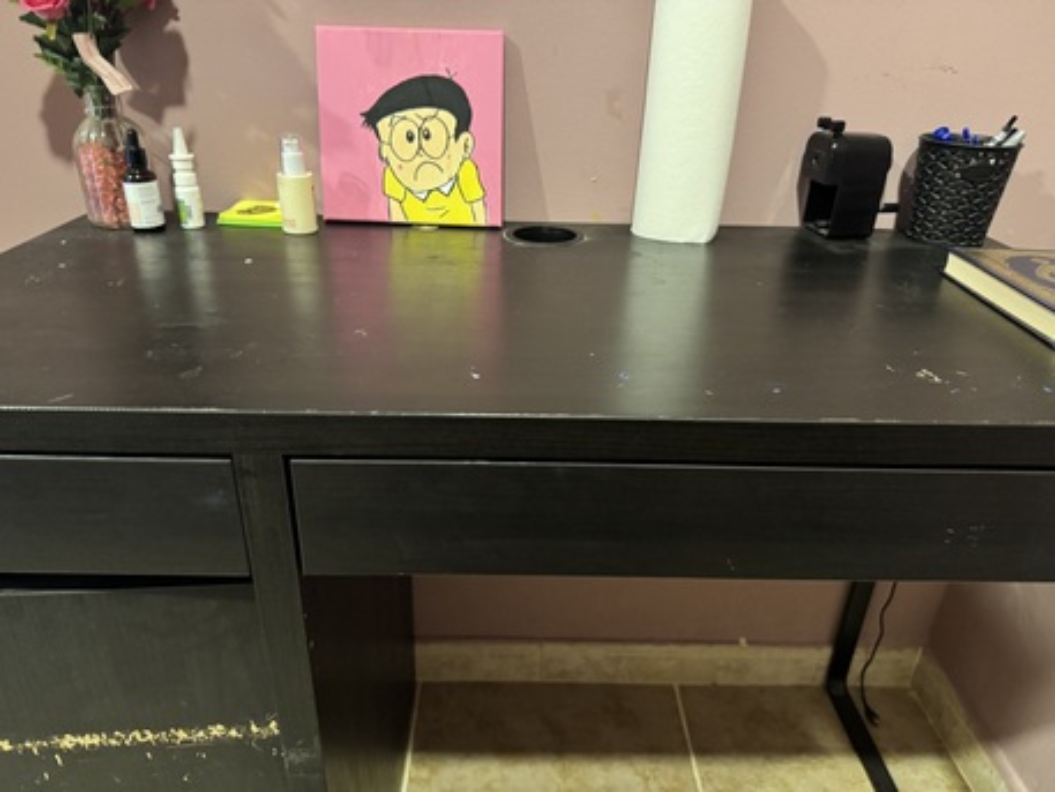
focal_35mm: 24
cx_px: 528
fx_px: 732
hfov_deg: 71.6
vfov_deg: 56.8
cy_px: 396
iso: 800
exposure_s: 1/30
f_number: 1.78
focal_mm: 6.76
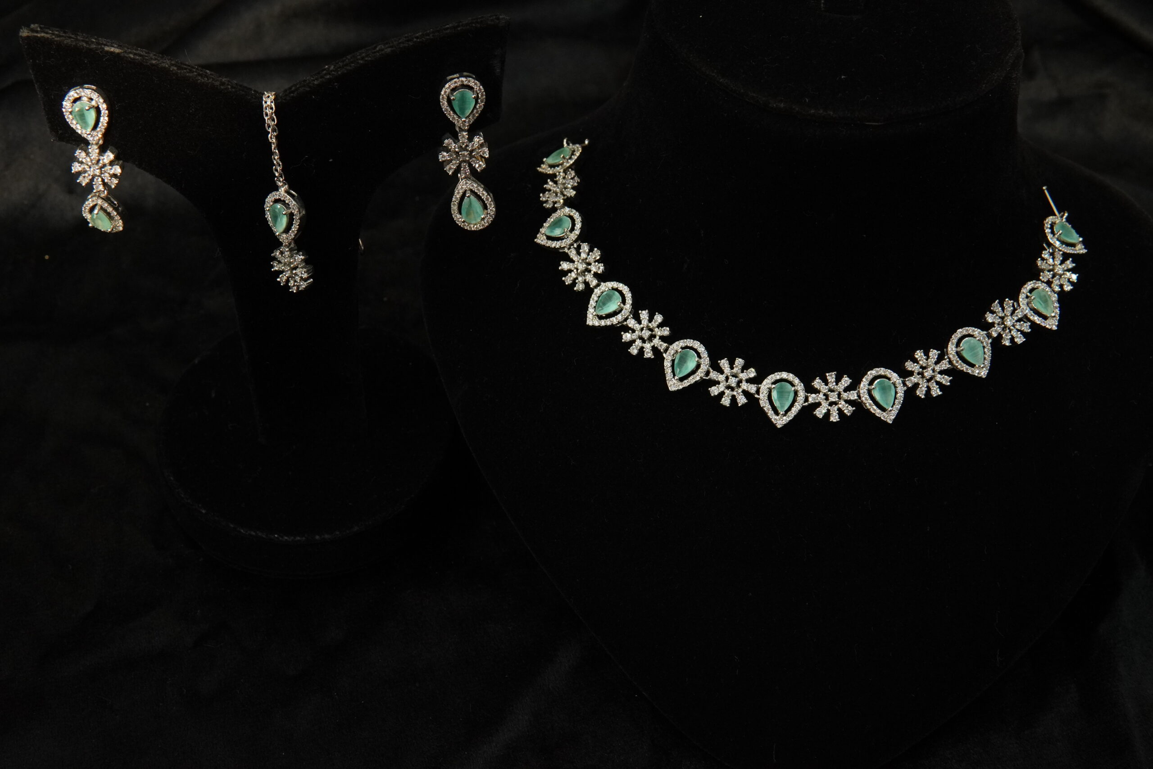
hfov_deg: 43.6
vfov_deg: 29.9
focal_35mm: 45
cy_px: 384
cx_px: 576
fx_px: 1441
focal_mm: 30
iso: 2000
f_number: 8
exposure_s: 1/80
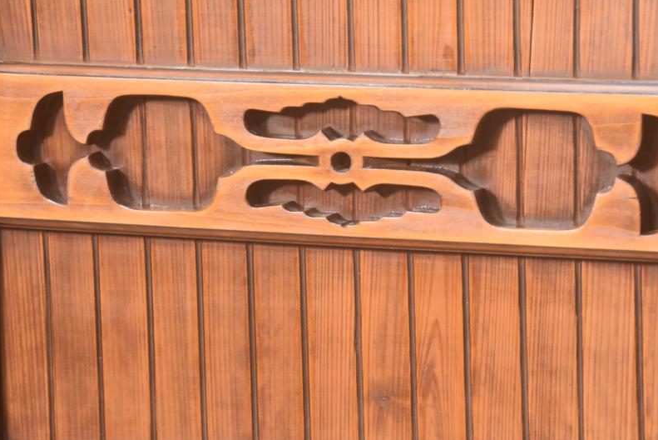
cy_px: 205
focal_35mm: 185
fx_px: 3382
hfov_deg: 11.1
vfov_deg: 7.4
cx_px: 394
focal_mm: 90
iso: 3600
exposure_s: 1/60
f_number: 5.6
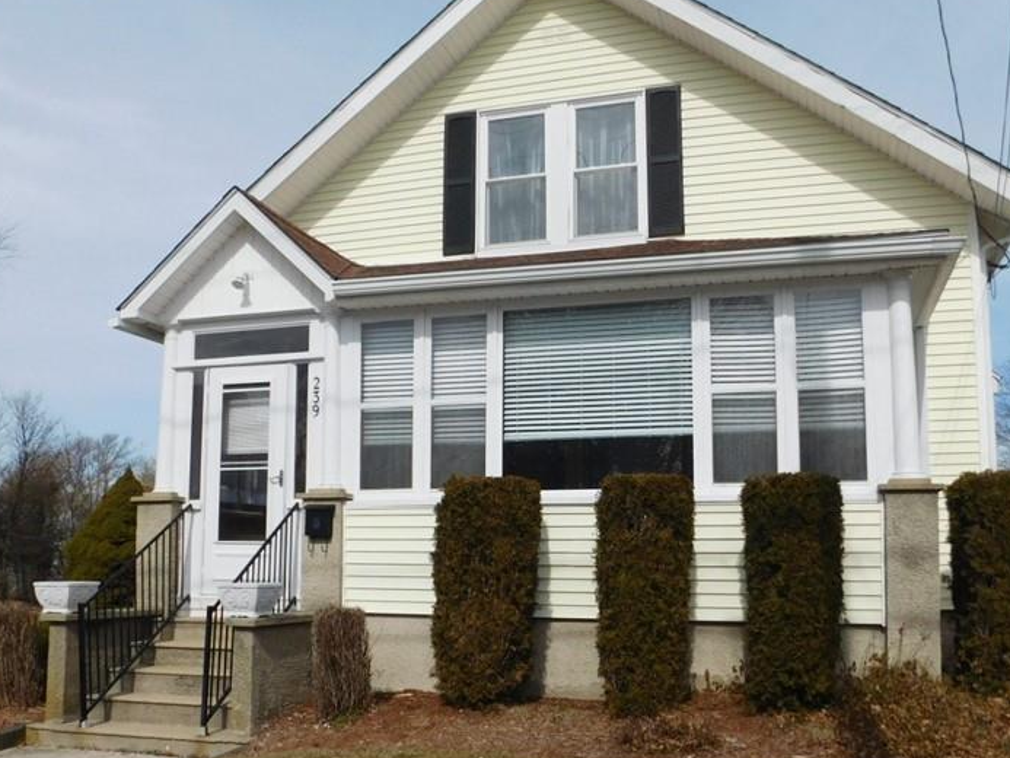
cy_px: 471
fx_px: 992
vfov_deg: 41.5
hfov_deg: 53.9
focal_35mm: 34
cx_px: 539
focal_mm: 4
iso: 125
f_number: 6
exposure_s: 1/800
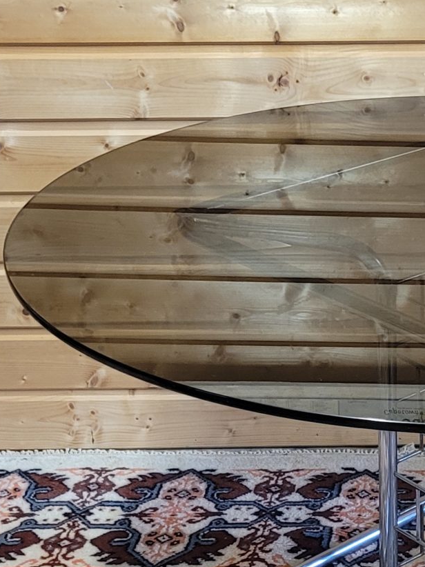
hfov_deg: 17.5
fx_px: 1327
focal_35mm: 81
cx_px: 487
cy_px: 374
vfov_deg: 24.0
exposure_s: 1/50
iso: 320
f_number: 1.8
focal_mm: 5.4
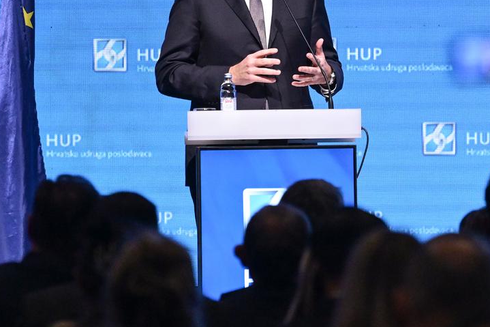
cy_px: 62
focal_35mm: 534
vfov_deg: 2.6
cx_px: 246
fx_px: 7266
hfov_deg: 3.9
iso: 2500
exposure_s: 1/400
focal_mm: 160
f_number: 2.8
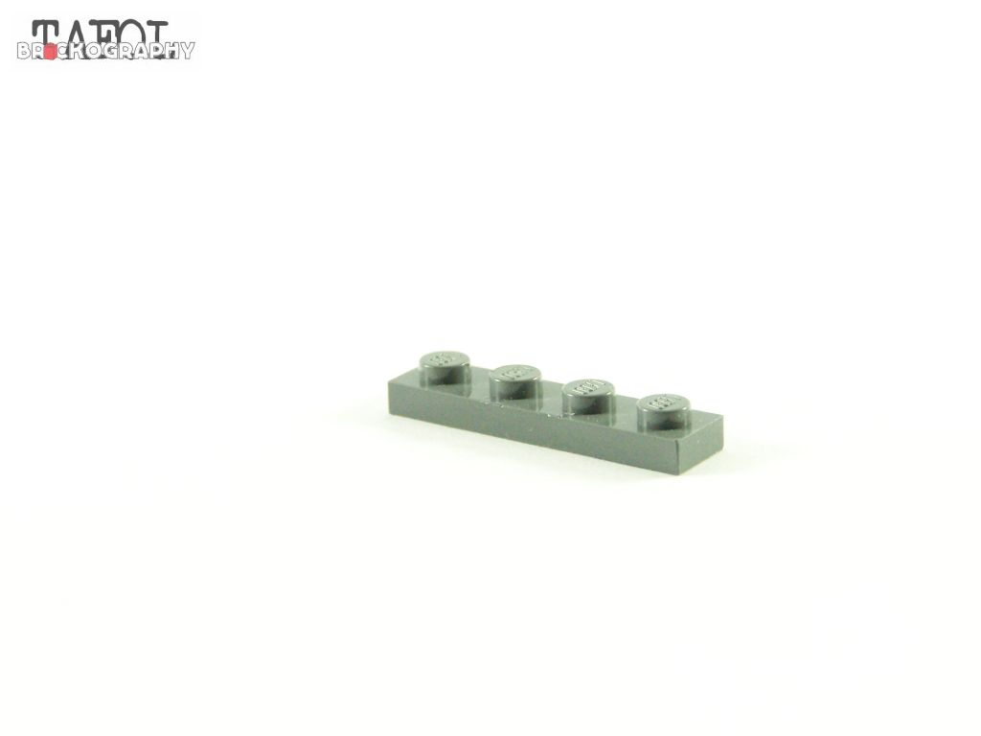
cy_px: 368
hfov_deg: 16.8
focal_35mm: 117
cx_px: 490
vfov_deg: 12.7
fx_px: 3316
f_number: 4
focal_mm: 19.4
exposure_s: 1/60
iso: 400
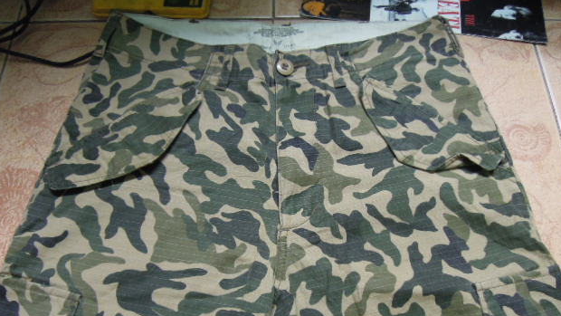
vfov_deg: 42.7
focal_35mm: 27
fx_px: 402
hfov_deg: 69.9
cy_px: 187
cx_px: 282
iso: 500
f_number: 2.8
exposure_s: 1/8
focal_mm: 4.3
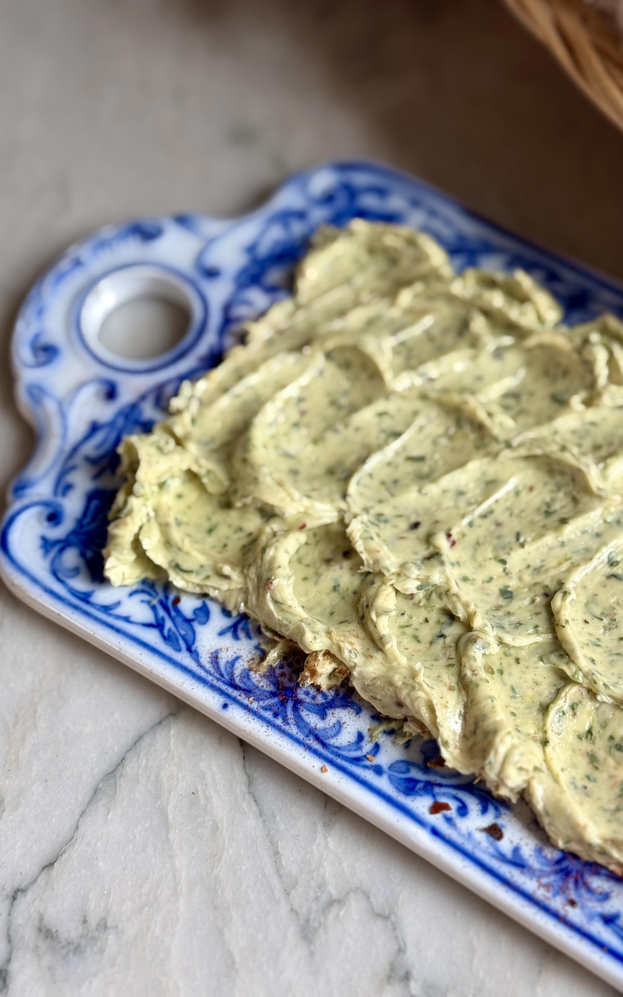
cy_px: 499
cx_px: 343
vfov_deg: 39.6
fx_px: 1386
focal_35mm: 51
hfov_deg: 25.3
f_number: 1.78
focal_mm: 6.76
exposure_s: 1/40
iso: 250
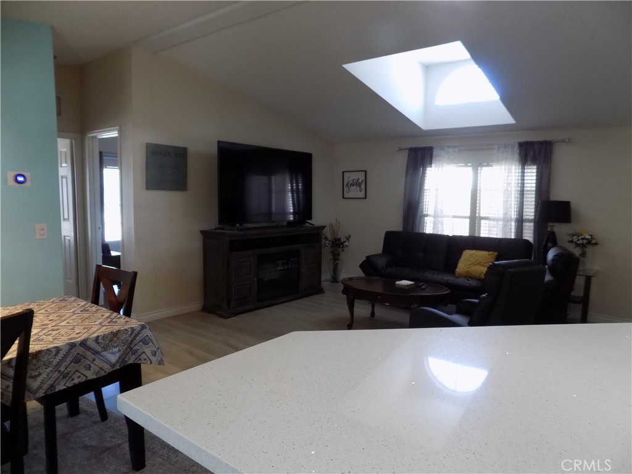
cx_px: 316
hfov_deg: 73.9
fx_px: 420
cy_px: 237
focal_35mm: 23
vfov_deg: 58.9
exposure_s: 1/30
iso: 160
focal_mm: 4
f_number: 3.1
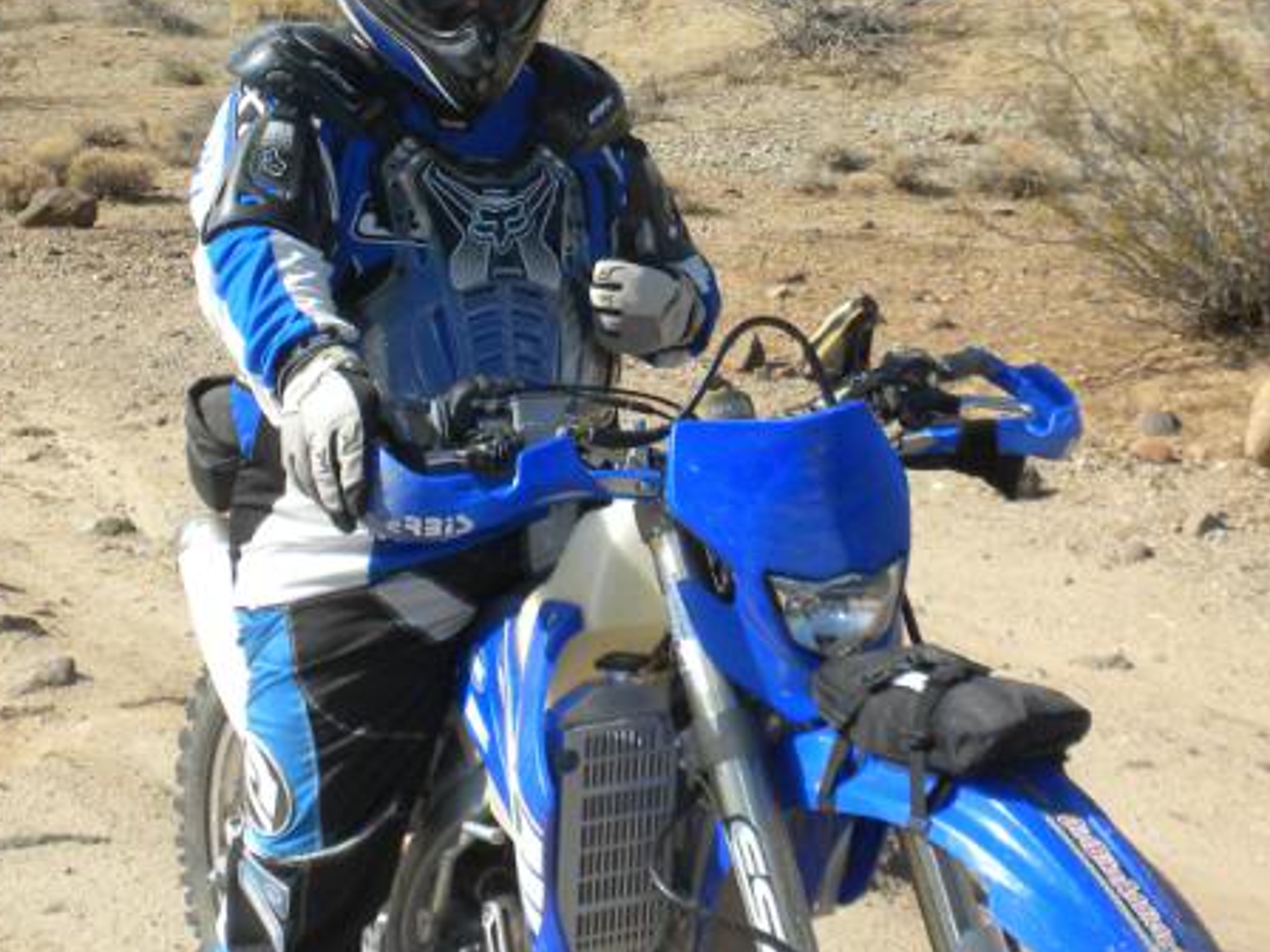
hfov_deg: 29.4
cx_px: 547
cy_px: 221
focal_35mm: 66
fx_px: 2421
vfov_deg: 22.0
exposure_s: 1/128
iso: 90
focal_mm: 6.6
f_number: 10
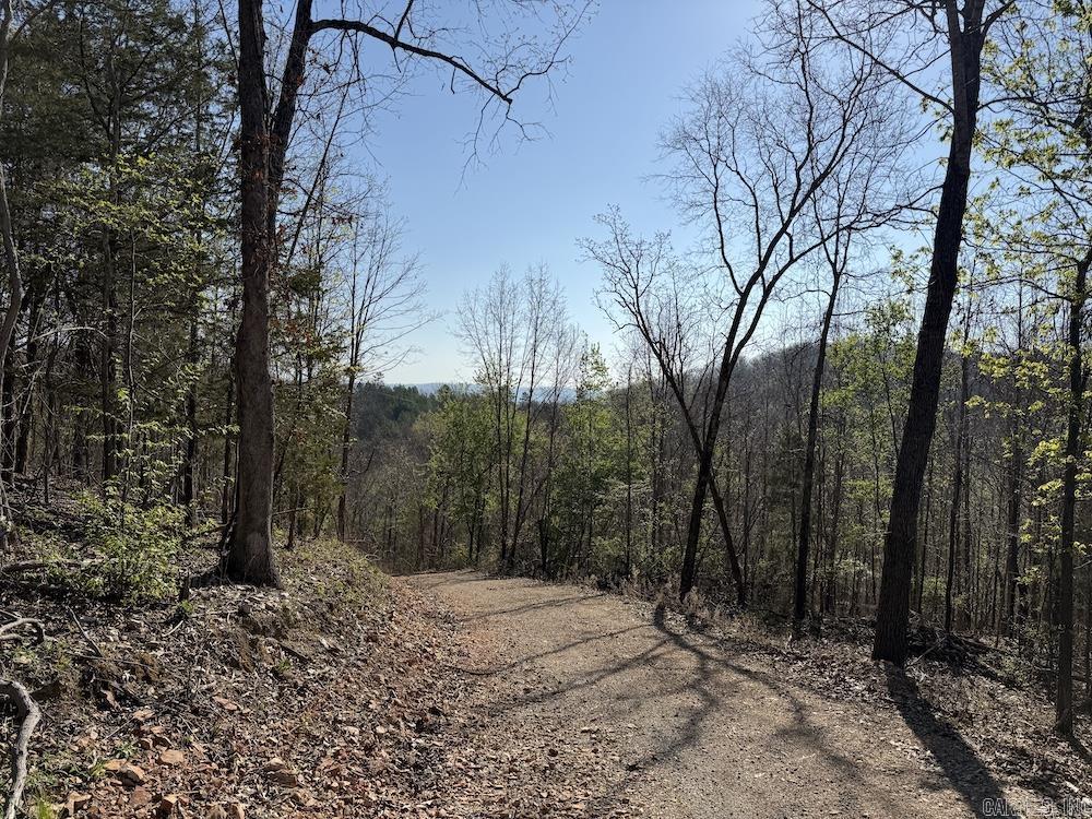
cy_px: 410
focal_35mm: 24
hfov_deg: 71.6
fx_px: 757
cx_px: 546
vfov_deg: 56.8
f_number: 1.78
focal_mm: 6.76
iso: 80
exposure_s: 1/9091
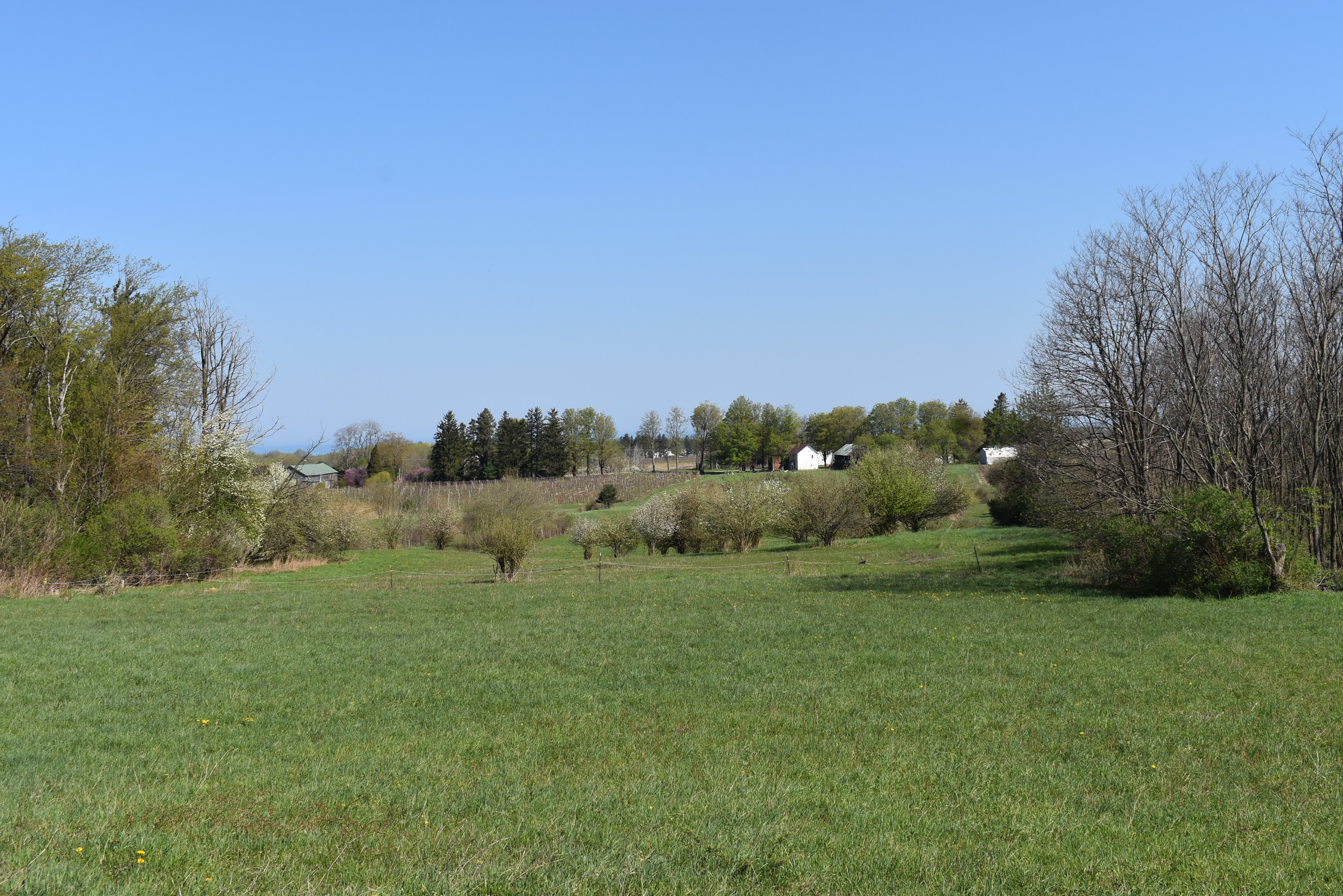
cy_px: 448
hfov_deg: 49.5
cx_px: 672
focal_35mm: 39
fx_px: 1455
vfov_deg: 34.2
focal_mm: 26
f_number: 10
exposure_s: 1/400
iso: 200
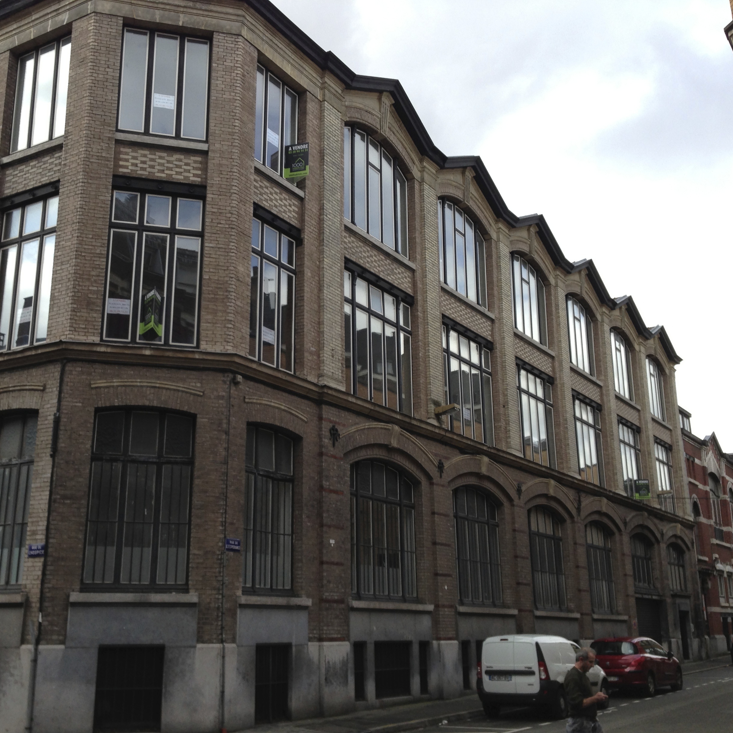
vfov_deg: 42.8
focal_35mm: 39
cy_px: 367
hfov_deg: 42.6
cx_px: 293
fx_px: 934
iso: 50
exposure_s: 1/559
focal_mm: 4.13
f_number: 2.4
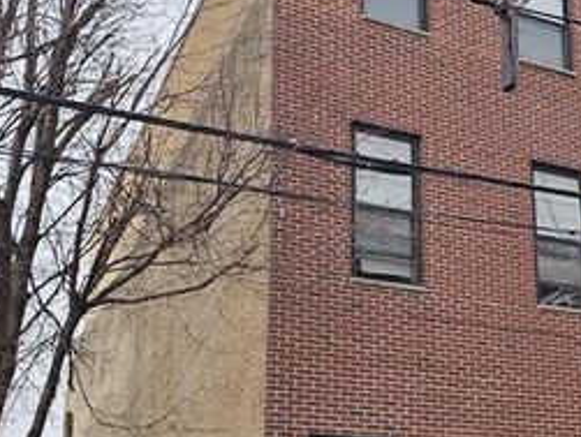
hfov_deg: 31.0
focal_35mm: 61
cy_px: 327
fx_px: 1025
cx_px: 449
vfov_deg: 23.8
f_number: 1.7
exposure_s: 1/353
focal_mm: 6.3
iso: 10
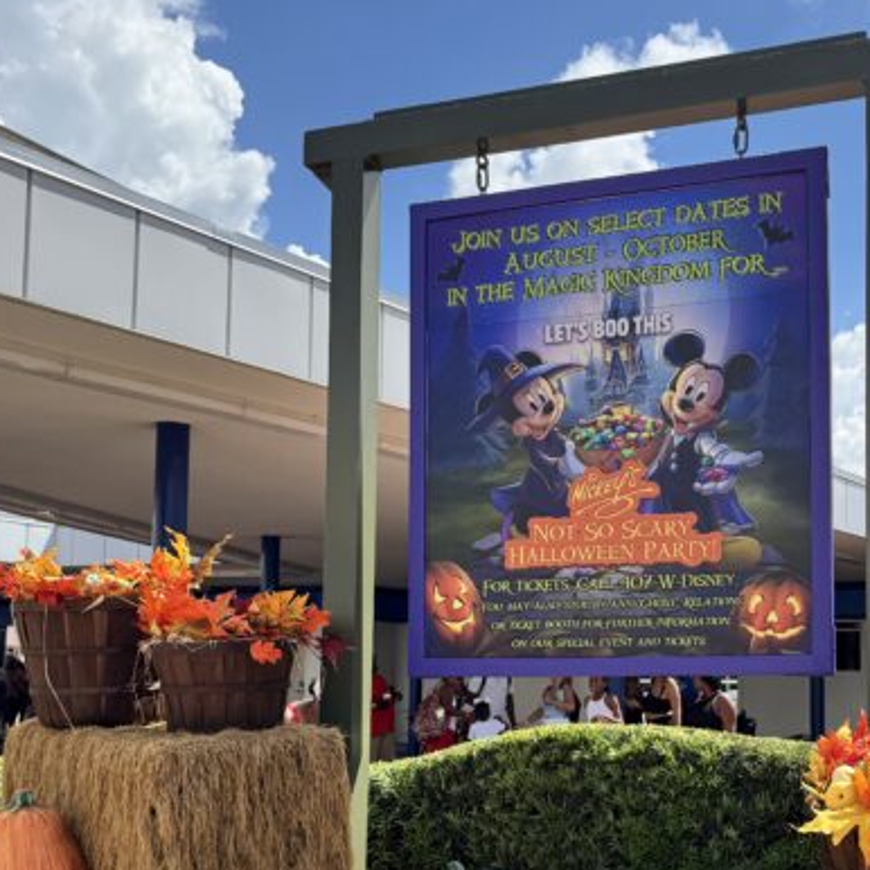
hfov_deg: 37.7
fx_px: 1251
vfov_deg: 37.9
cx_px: 620
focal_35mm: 44
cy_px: 586
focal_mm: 6.76
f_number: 1.78
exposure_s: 1/3597
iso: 80
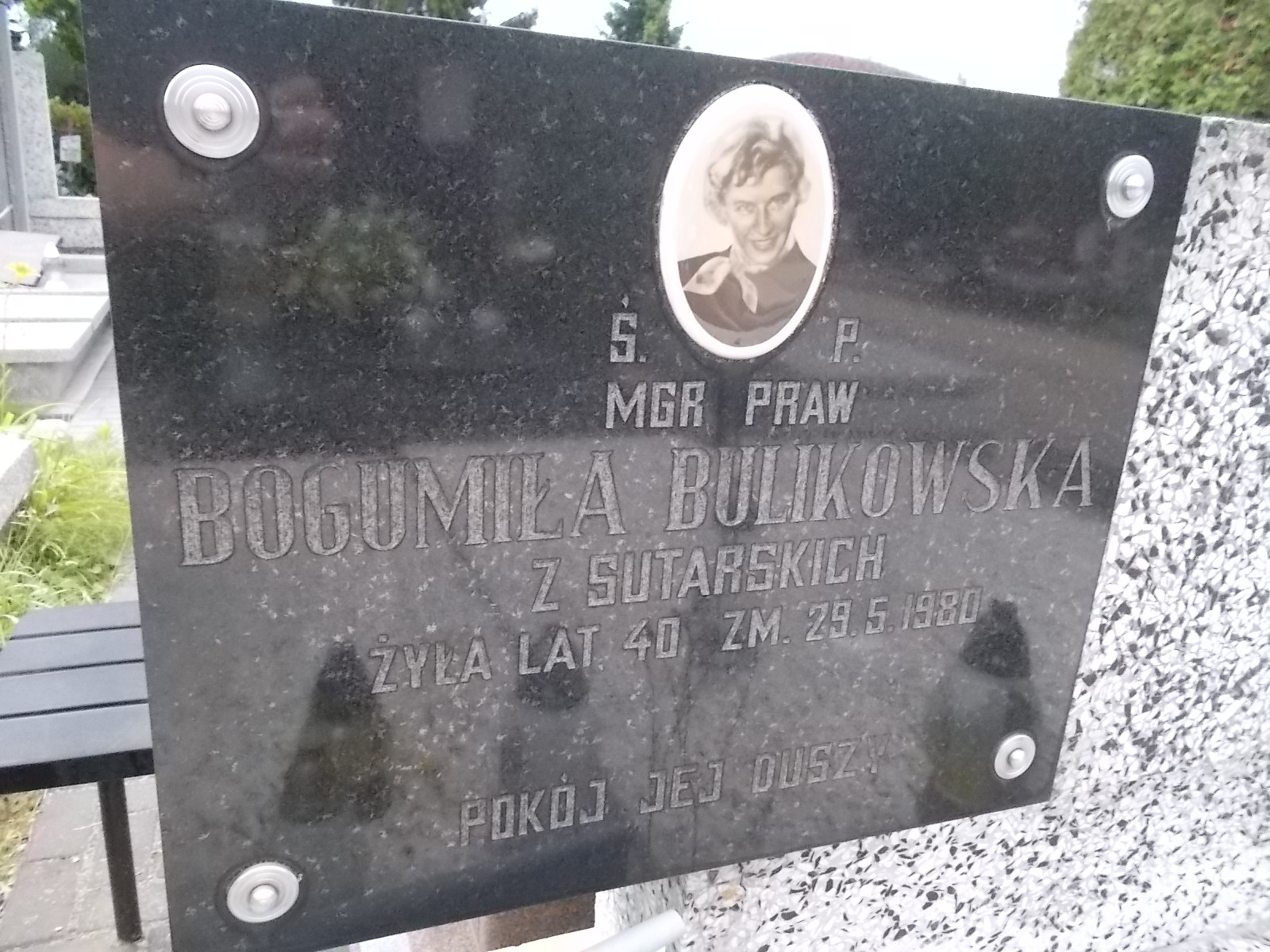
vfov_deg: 53.1
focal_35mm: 26
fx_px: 954
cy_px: 476
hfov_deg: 67.3
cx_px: 635
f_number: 8
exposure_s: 1/160
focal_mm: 4.6
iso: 400
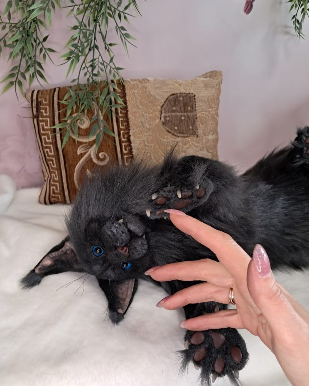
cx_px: 158
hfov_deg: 49.9
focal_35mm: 29
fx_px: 332
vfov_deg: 60.5
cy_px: 191
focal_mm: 4
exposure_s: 1/50
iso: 200
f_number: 1.8
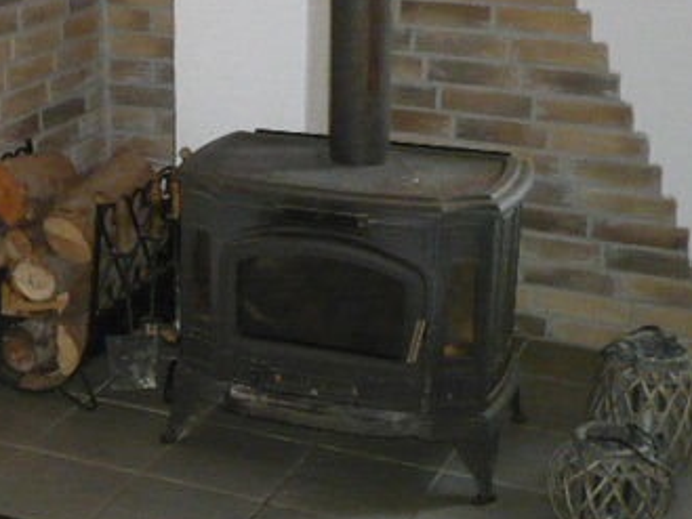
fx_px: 1360
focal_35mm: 68
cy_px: 174
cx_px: 116
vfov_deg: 21.5
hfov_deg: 27.8
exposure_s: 1/30
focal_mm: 5.8
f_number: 2.8
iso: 400
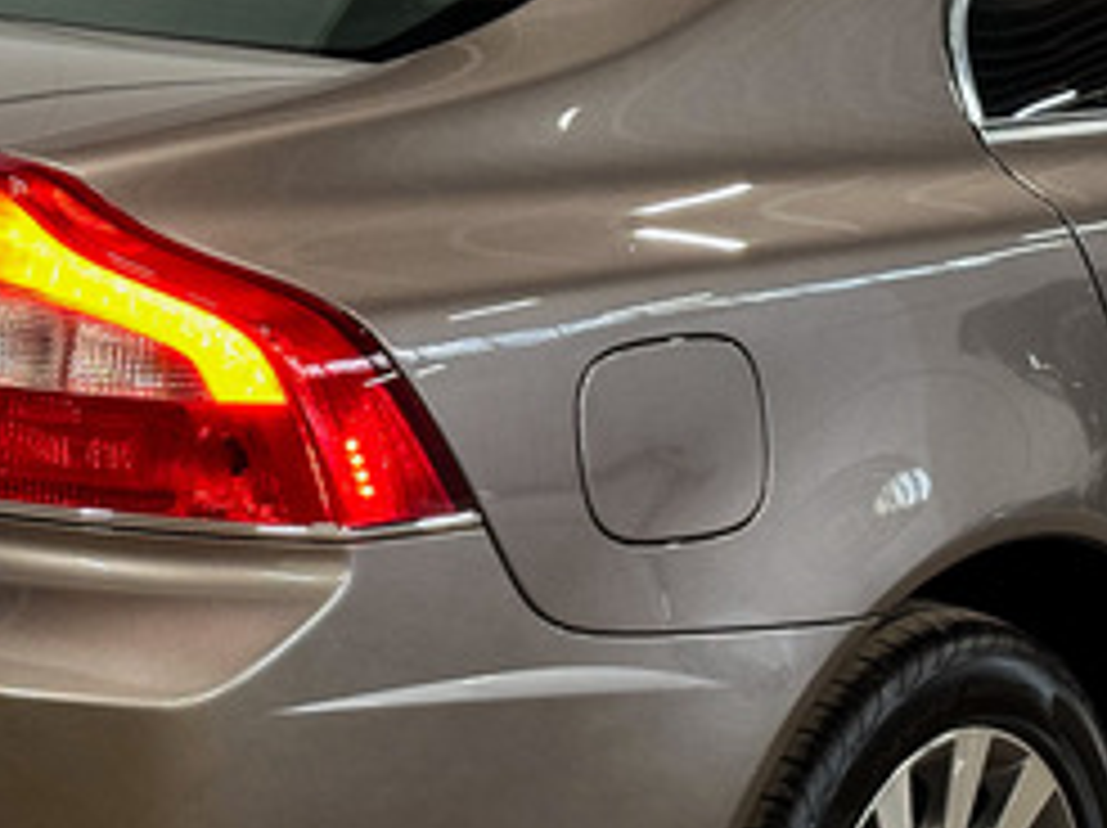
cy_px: 342
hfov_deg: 15.4
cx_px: 126
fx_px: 4057
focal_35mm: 127
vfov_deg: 11.6
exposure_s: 1/50
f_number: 1.78
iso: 160
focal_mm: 6.86
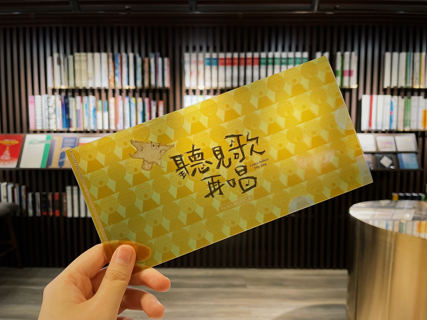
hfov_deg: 67.3
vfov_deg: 53.1
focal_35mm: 26
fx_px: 321
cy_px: 160
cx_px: 214
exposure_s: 1/60
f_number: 1.6
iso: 160
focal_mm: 4.2
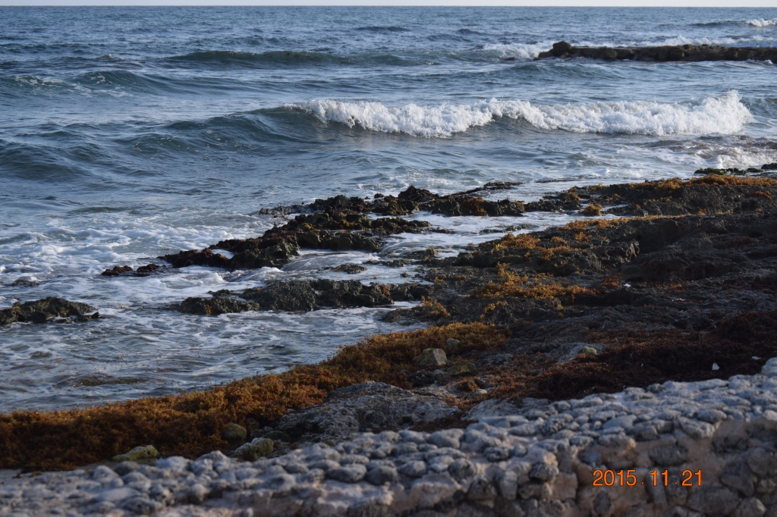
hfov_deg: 24.6
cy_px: 258
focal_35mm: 82
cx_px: 388
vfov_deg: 16.5
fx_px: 1780
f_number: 5.6
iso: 400
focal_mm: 55
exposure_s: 1/1250
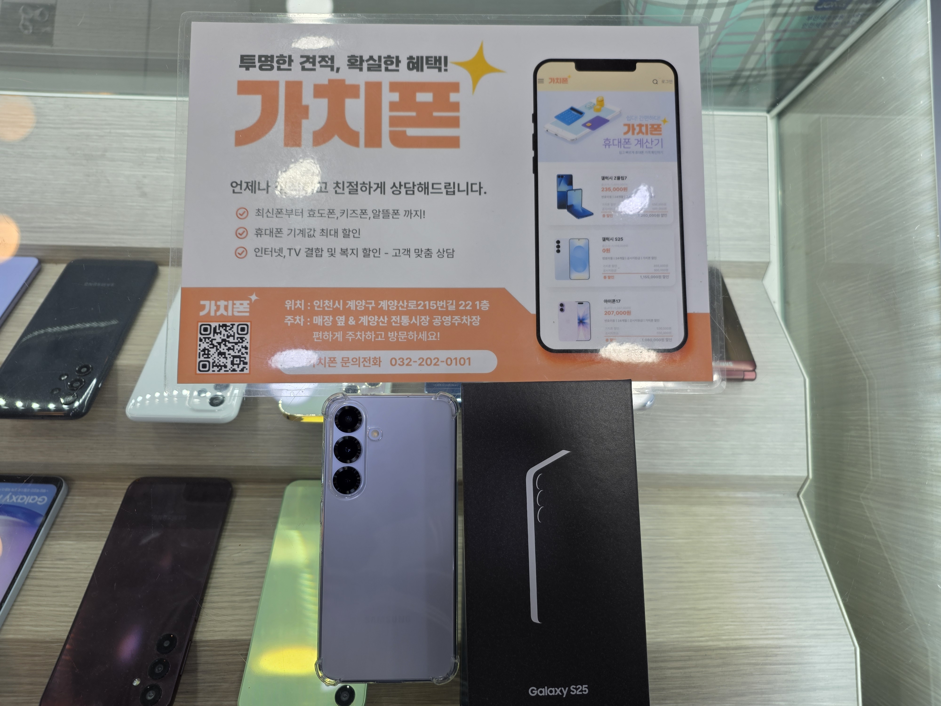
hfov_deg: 73.9
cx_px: 470
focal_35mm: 23
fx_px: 625
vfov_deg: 58.9
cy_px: 353
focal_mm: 6.25
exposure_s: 1/120
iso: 32
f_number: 1.7
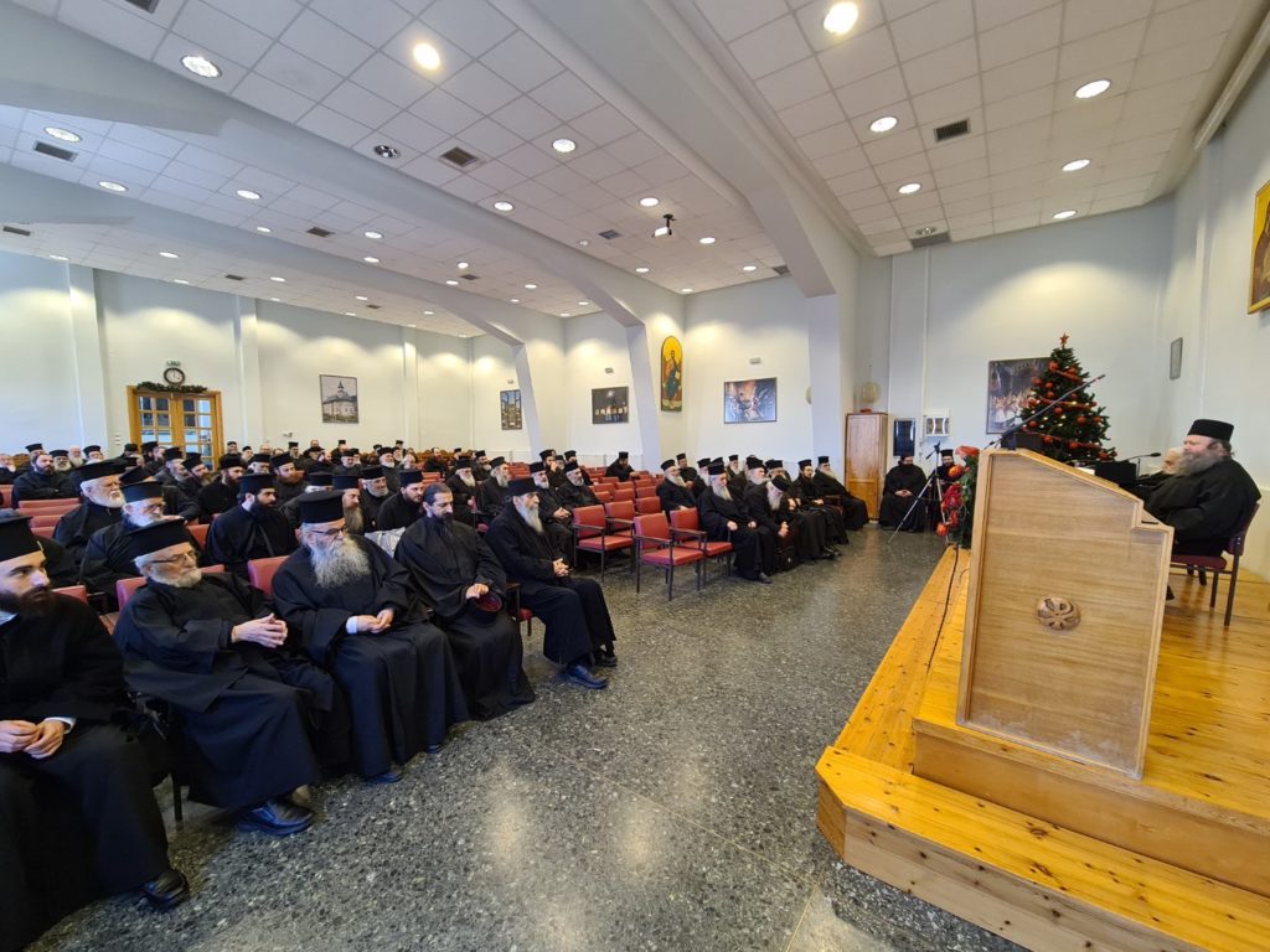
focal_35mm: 13
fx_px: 477
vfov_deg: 89.9
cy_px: 476
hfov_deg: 106.2
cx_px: 635
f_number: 2.2
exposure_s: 1/50
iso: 320
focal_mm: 2.22
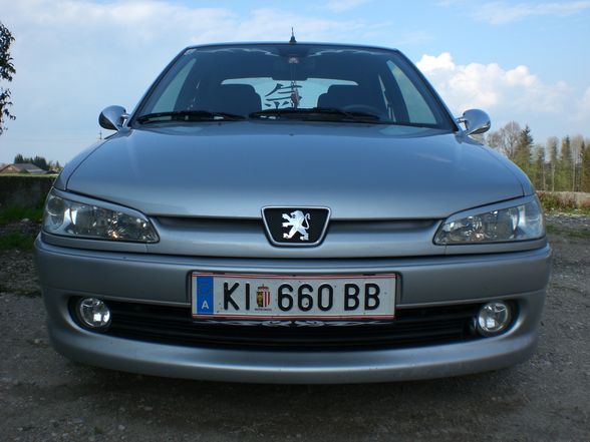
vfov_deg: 37.7
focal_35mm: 38
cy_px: 221
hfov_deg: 49.0
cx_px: 295
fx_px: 648
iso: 50
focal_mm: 6.3
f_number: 4.4
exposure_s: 1/320
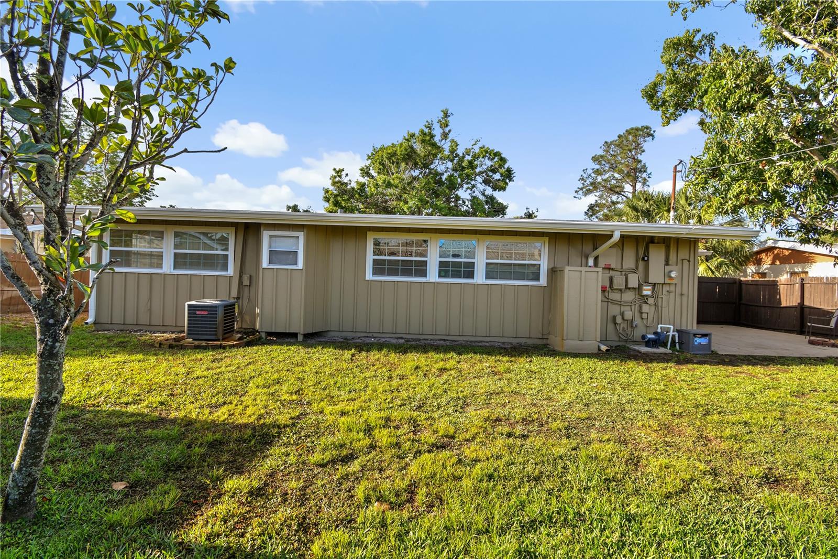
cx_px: 419
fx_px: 349
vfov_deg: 77.3
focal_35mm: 15
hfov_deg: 100.4
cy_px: 280
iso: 100
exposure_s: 1/100
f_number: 7.1
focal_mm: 10
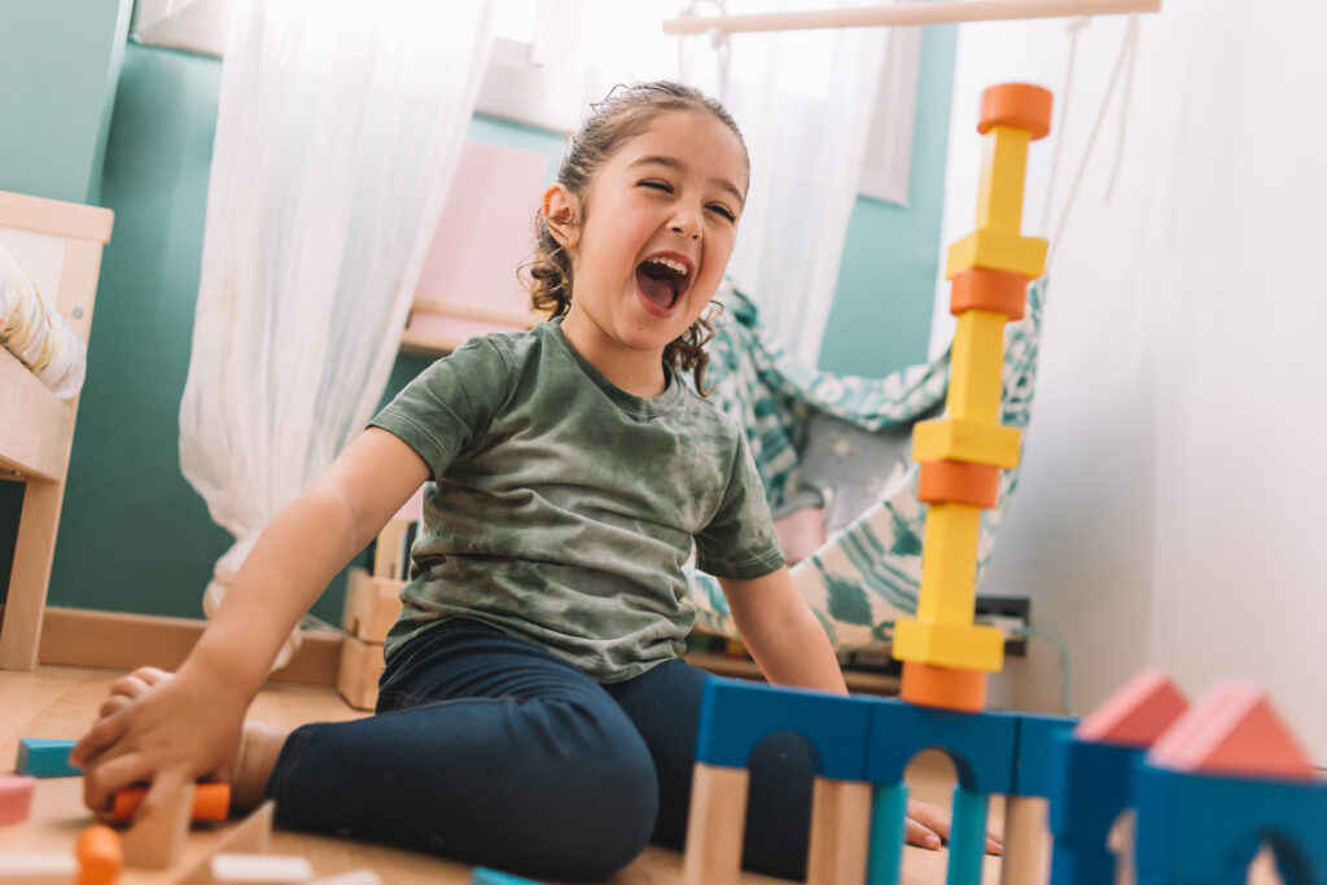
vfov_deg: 37.9
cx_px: 664
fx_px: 1290
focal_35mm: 35
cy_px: 442
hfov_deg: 54.4
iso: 1000
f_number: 2.8
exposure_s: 1/800
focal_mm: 35
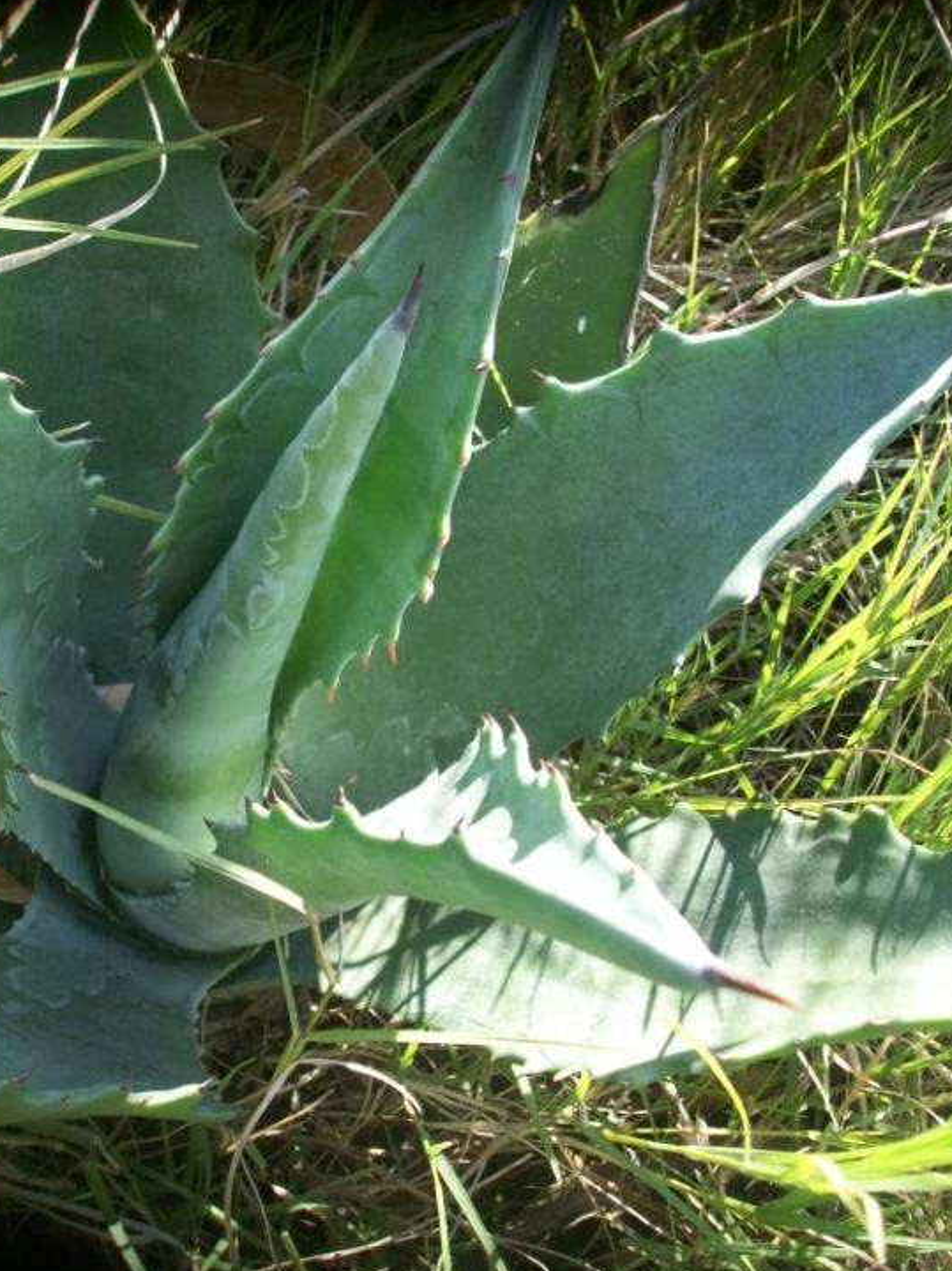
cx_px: 354
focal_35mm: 46
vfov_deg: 41.2
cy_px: 638
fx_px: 1687
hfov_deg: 31.4
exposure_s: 1/152
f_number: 2.8
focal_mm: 5.7
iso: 64
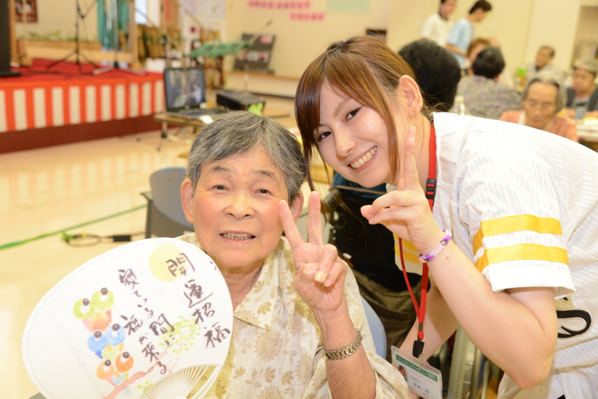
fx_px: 748
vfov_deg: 29.9
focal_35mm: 45
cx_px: 299
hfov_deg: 43.6
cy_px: 200
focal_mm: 45
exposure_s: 1/60
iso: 3200
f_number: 5
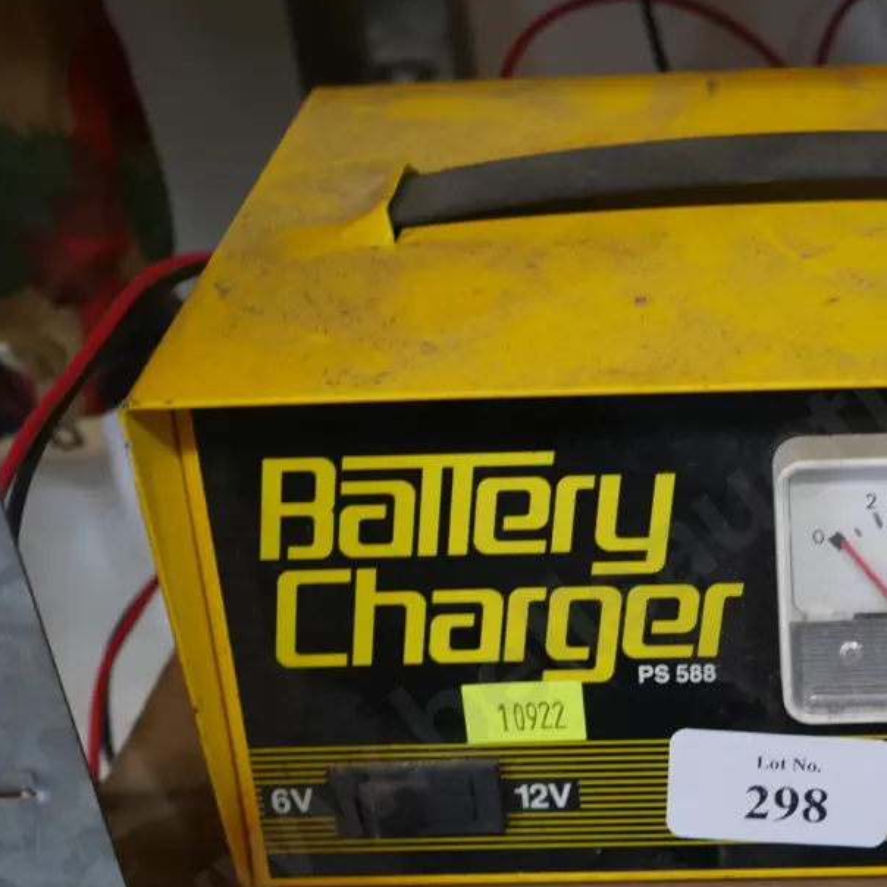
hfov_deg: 26.6
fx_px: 1826
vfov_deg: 27.3
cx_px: 746
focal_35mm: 63
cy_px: 503
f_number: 4.6
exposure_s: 1/60
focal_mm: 21
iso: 640
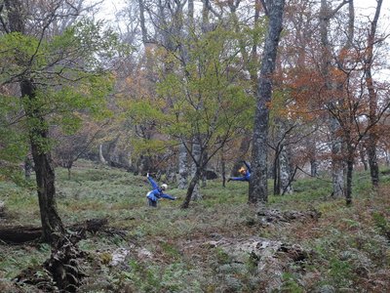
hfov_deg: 18.7
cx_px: 195
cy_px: 146
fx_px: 1183
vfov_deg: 14.1
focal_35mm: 105
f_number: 5.2
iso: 400
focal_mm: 22.4
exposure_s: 1/200
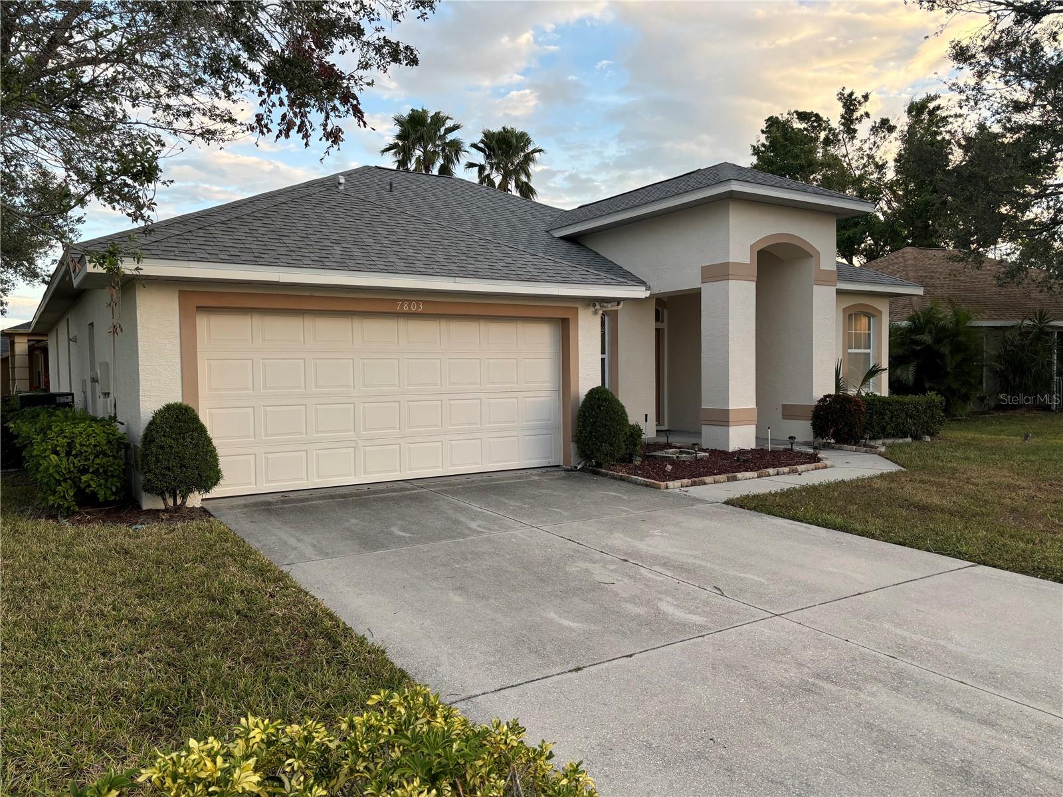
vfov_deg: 53.1
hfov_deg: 67.3
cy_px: 398
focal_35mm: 26
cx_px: 532
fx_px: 798
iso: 50
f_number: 1.6
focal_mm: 5.96
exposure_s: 1/373
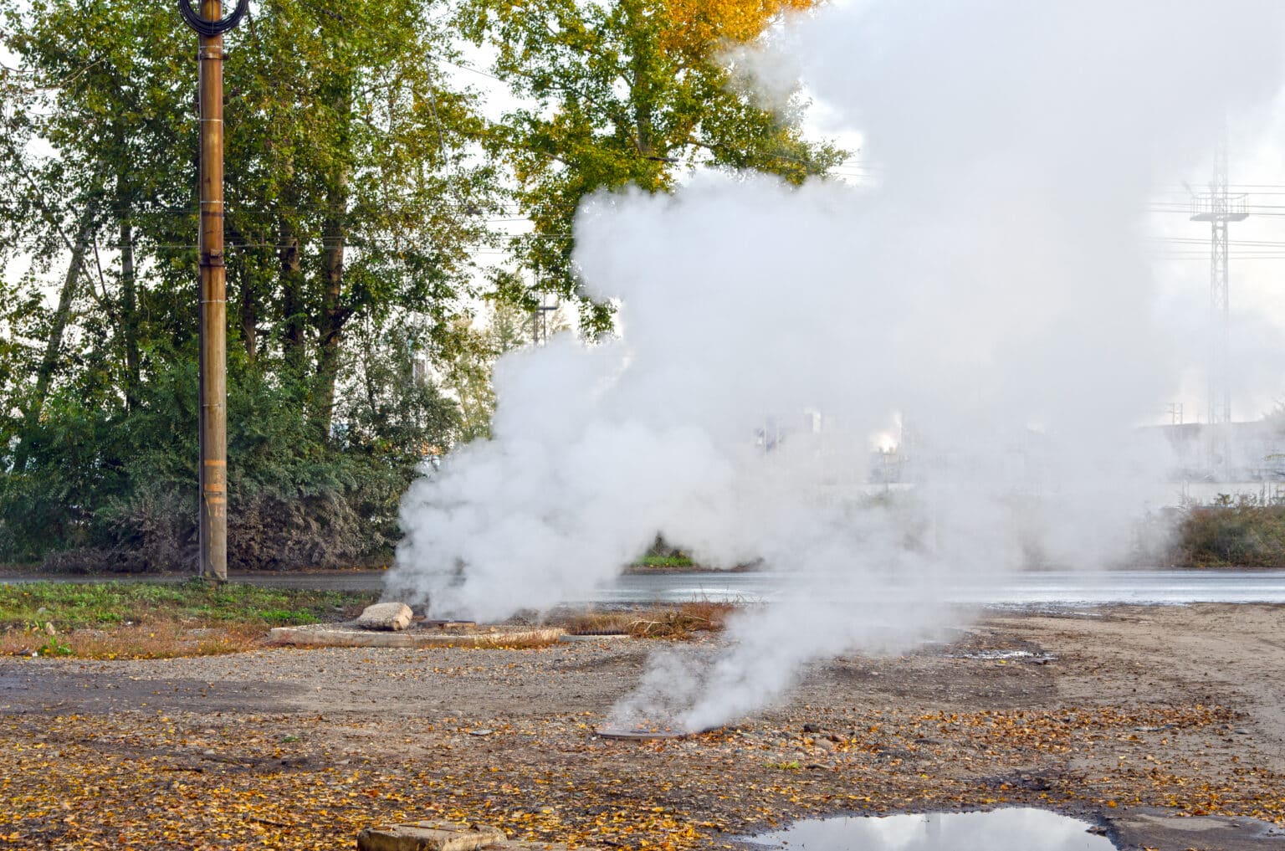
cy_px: 426
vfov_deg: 17.4
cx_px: 642
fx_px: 2778
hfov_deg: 26.0
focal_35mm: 78
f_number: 5.6
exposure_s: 1/125
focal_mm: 52
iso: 200
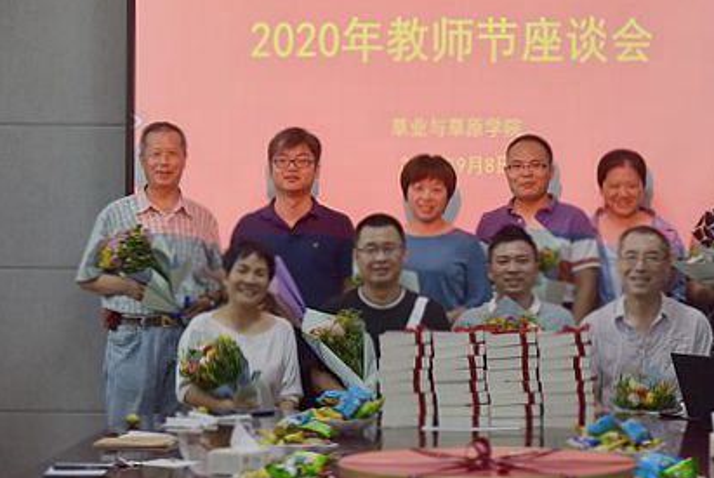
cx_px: 500
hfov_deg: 18.5
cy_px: 183
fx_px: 2184
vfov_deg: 12.5
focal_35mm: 110
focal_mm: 78
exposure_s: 1/100
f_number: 5
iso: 500
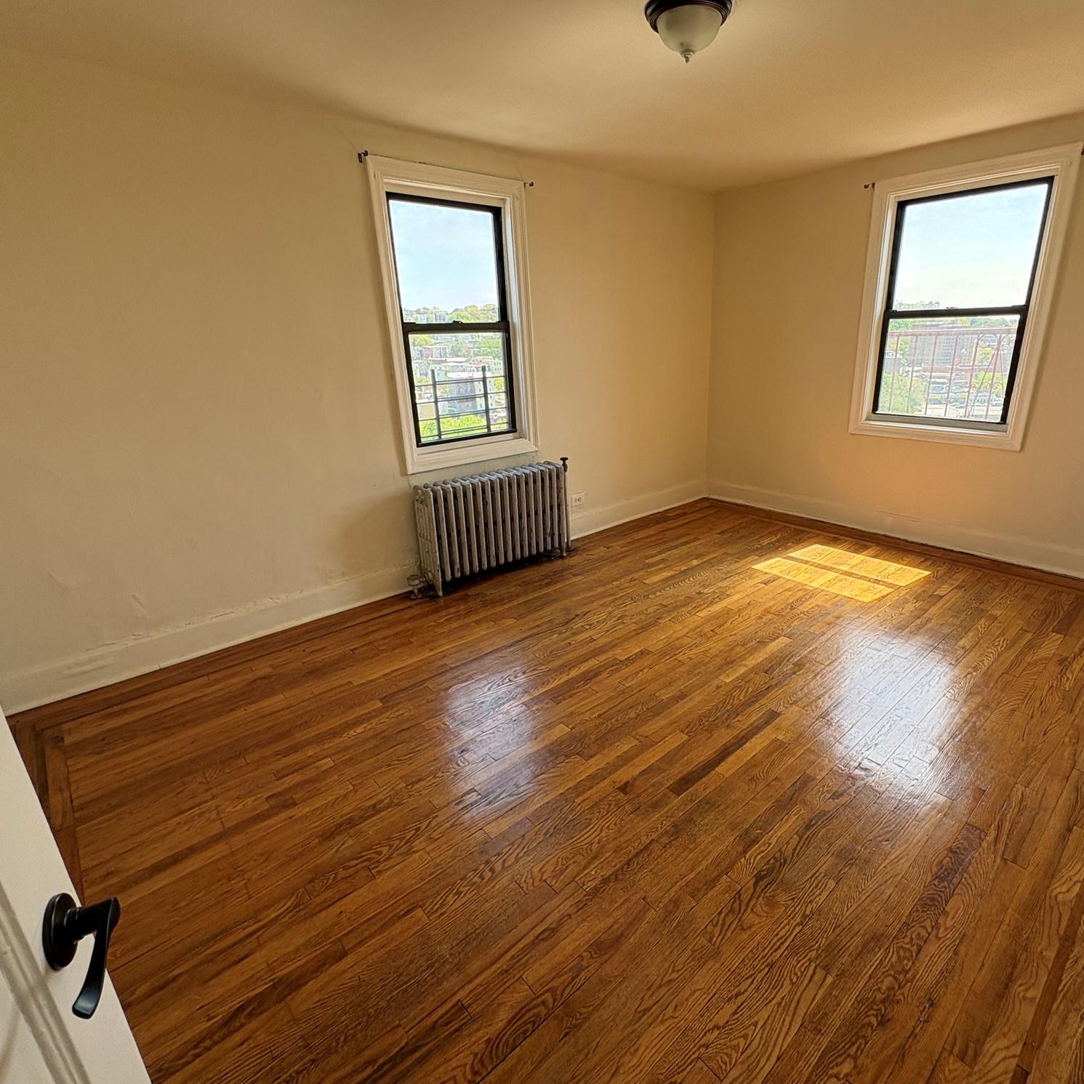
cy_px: 531
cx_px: 593
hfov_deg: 83.7
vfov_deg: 84.0
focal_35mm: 17
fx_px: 602
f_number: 2.2
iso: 64
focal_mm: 2.22
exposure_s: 1/163
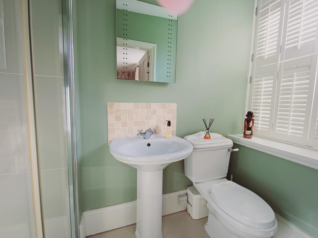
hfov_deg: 94.5
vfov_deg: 78.1
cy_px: 119
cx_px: 159
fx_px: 147
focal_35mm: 16
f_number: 2.2
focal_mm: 1.64
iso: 64
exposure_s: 1/100
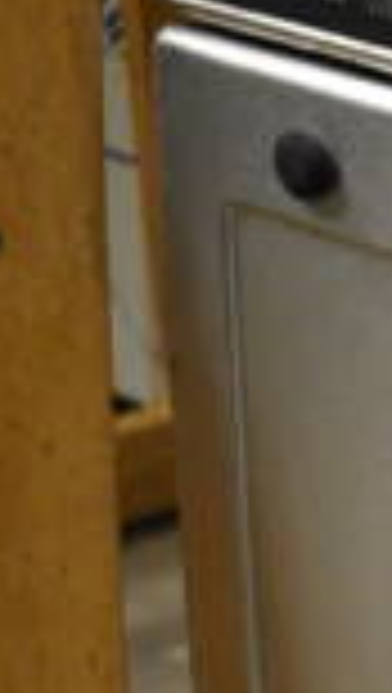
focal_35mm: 112
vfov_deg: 18.7
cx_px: 1262
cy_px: 657
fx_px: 2063
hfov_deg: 8.6
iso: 2500
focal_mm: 18
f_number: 3.5
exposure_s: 1/125
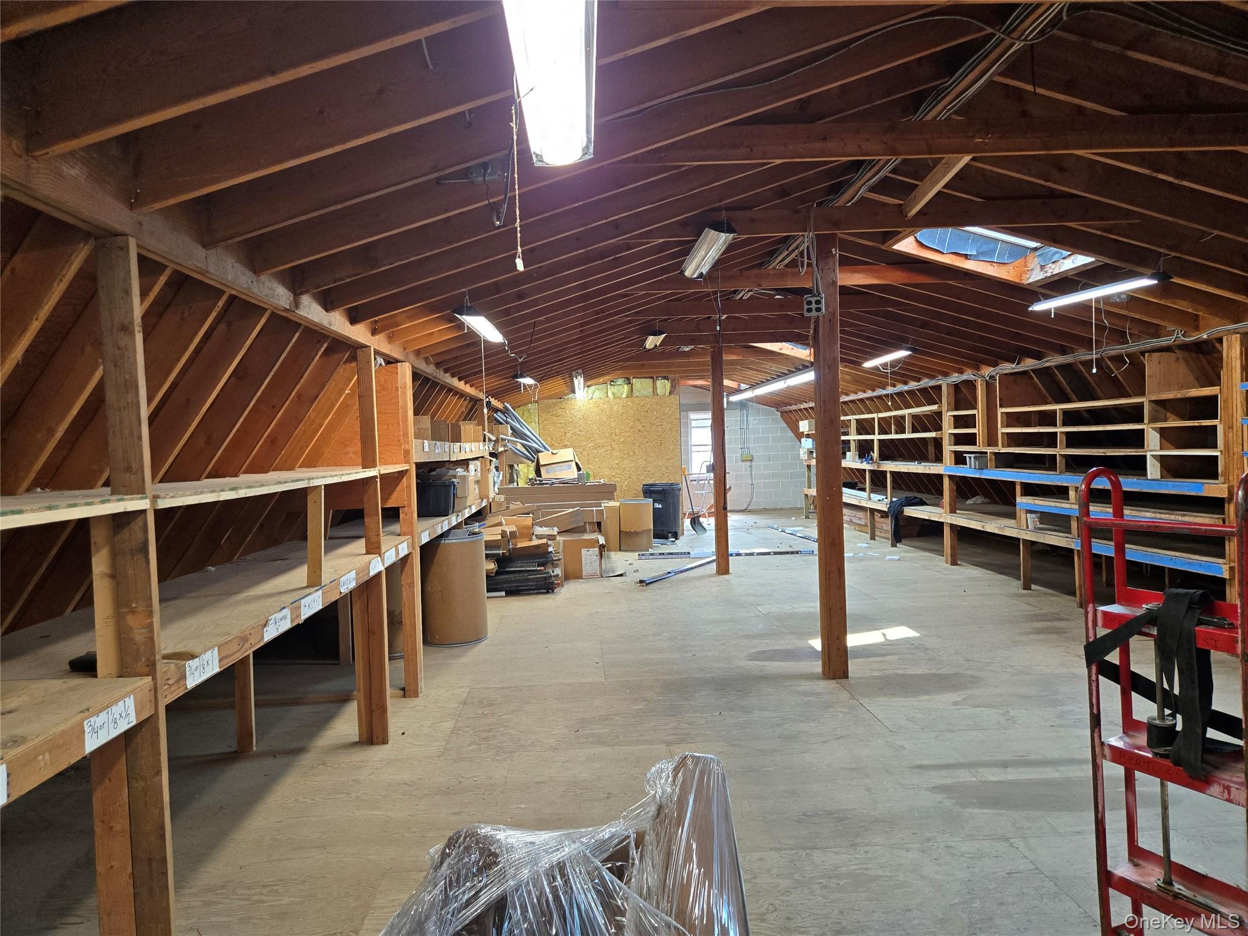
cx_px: 624
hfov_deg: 73.9
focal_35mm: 23
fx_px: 829
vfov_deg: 58.9
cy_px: 468
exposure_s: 1/120
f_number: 1.8
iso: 200
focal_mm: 5.4
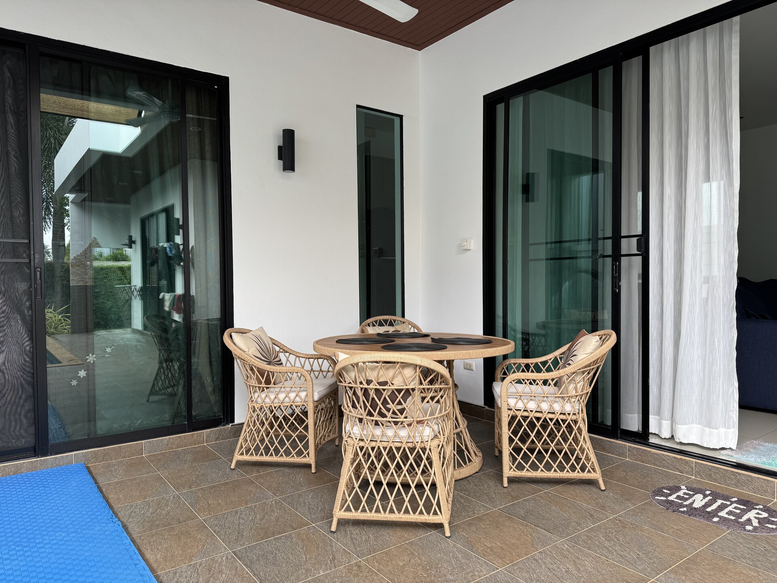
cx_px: 388
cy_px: 292
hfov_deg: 71.6
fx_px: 539
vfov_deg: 56.8
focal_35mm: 24
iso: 64
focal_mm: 6.76
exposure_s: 1/121
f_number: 1.78
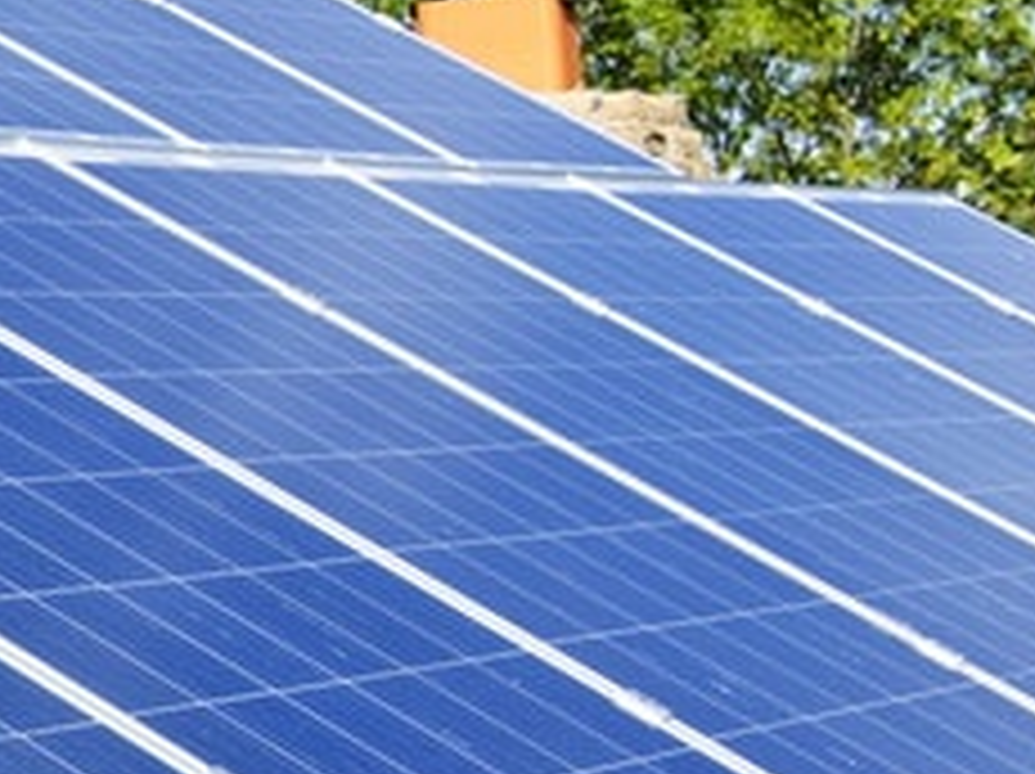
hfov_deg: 9.2
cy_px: 261
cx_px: -1557
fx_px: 5705
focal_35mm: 191
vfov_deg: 7.8
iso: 200
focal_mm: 38
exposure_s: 1/160
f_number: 13
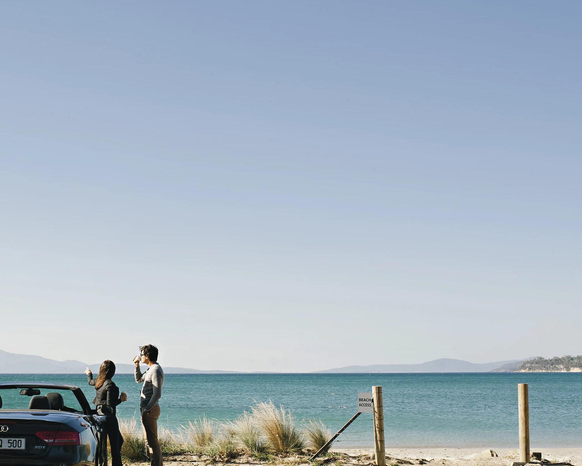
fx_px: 930
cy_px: 273
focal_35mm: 54
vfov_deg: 28.1
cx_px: 127
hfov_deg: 33.8
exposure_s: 1/640
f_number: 9
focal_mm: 35
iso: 250
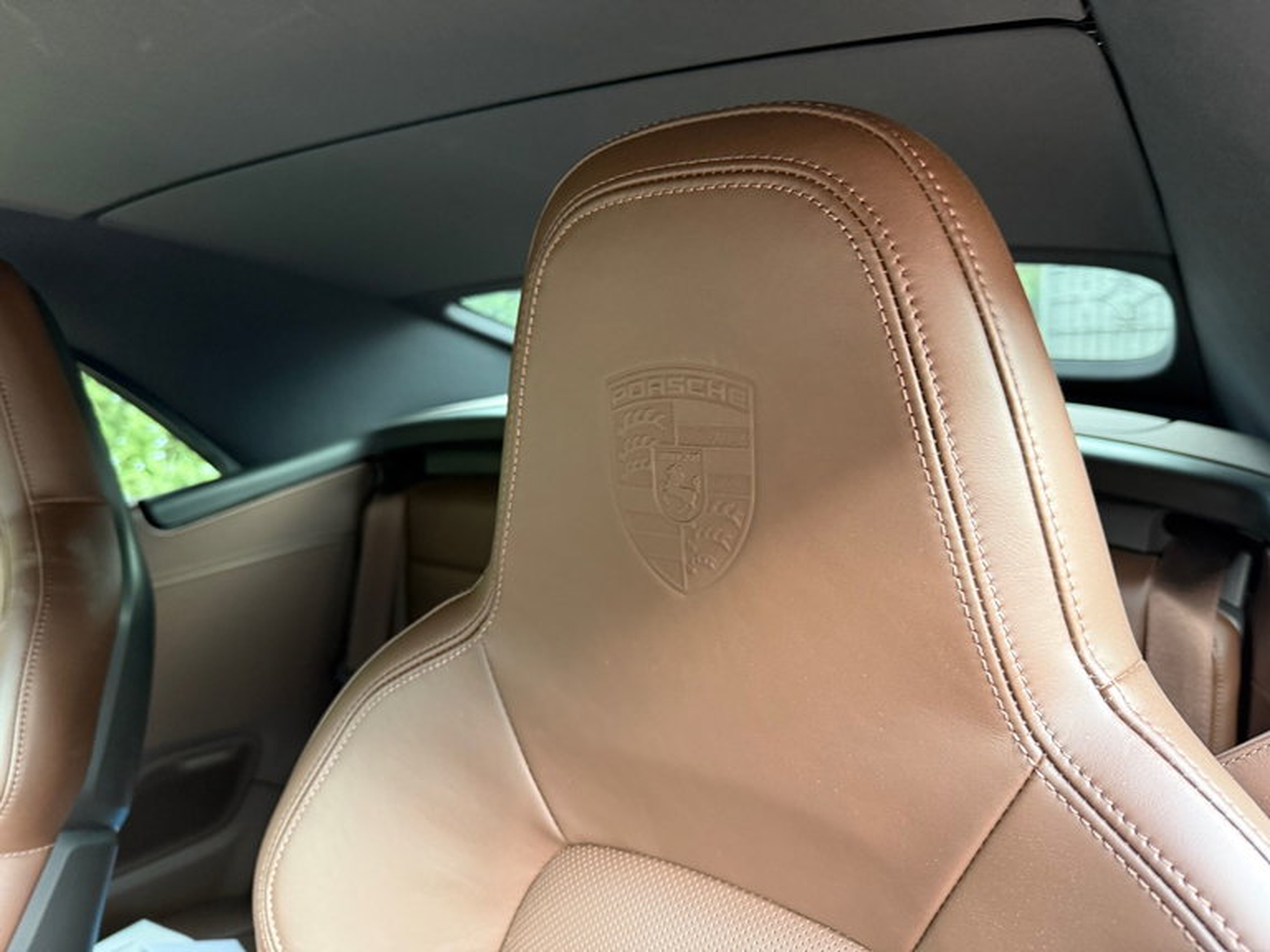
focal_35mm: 24
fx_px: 881
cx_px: 635
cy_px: 476
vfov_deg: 56.8
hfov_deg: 71.6
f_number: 1.78
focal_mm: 6.76
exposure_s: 1/60
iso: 400
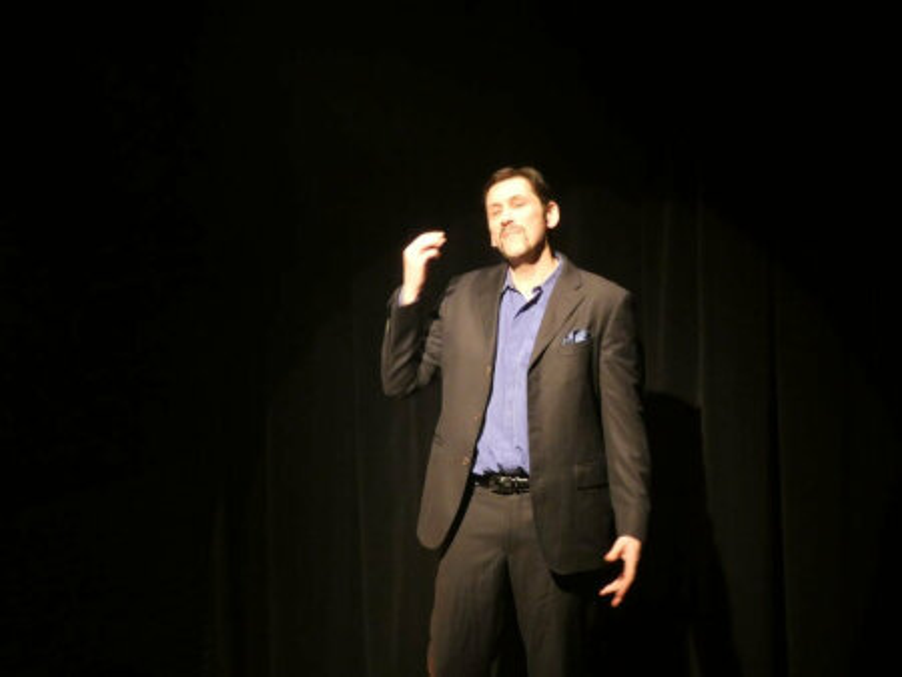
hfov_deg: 16.4
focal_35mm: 120
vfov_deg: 12.4
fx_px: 3129
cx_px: 451
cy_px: 338
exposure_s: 1/125
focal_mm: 21.5
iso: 800
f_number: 5.1
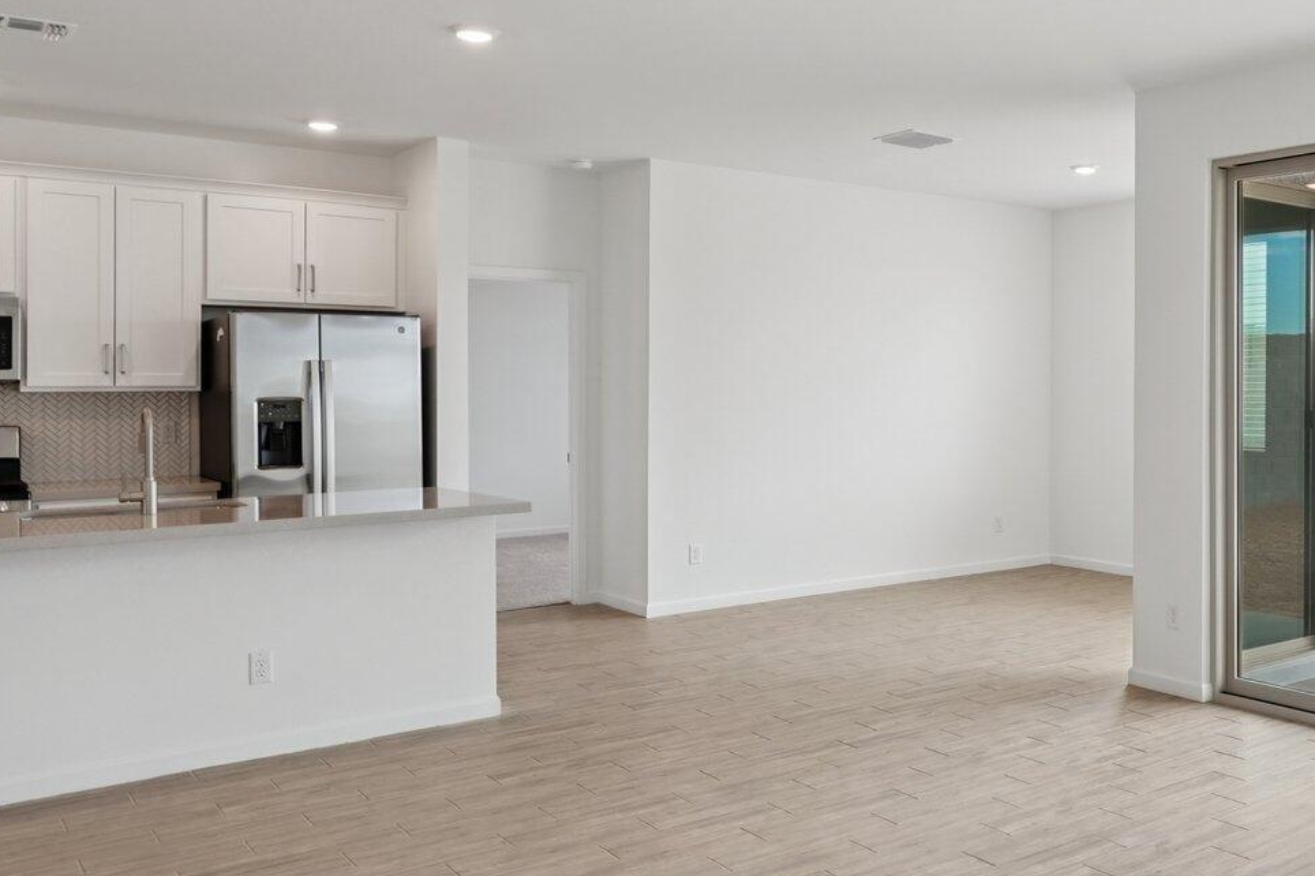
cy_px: 355
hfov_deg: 53.2
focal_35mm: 34
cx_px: 990
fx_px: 1241
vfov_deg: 38.7
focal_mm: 16
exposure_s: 1/60
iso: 400
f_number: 8
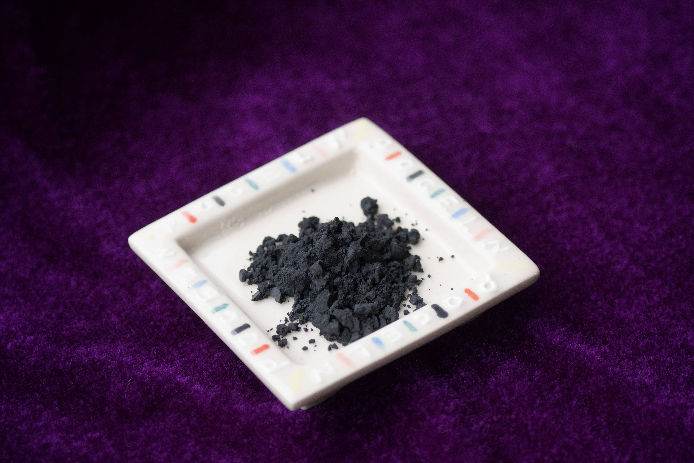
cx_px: 347
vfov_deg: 13.0
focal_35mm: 105
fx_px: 2024
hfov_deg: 19.5
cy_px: 232
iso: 640
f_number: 4
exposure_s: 1/320
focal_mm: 70
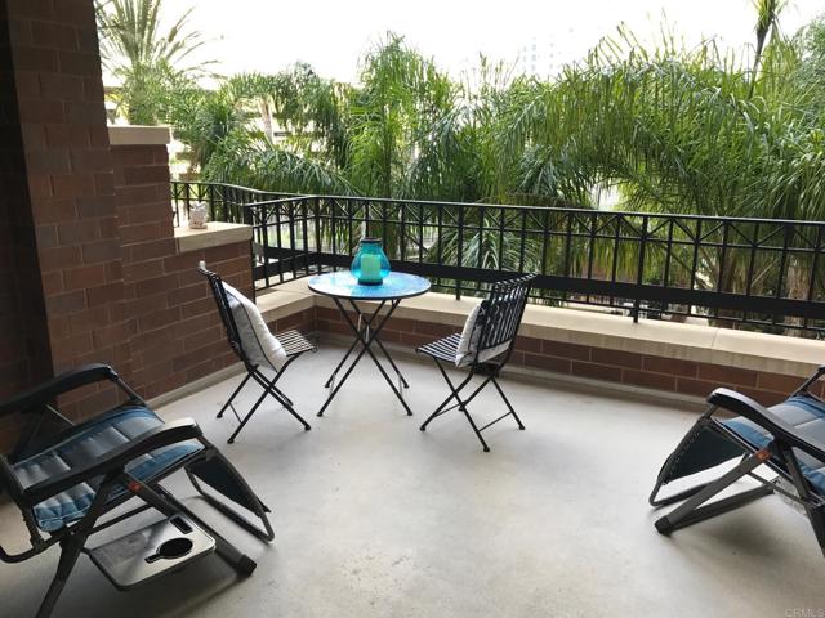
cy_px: 309
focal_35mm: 28
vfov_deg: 49.7
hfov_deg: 63.4
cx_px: 412
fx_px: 667
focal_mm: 3.99
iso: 32
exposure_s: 1/120
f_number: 1.8
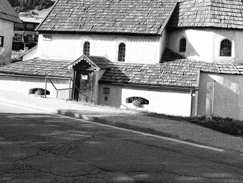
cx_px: 149
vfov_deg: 33.2
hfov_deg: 43.6
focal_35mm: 43
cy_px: 55
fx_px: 302
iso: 200
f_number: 5.6
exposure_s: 1/250
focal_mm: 11
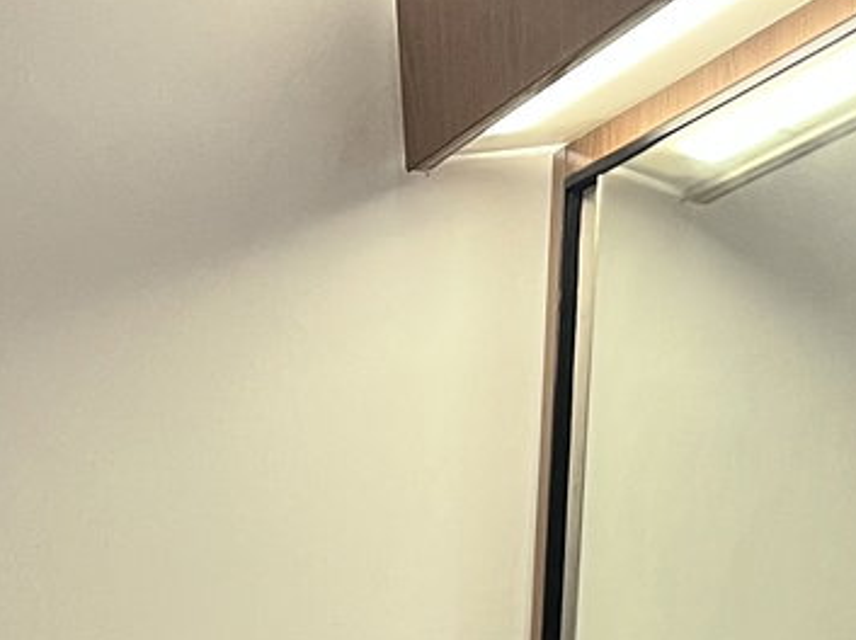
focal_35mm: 118
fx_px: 2915
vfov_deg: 11.2
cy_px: 1343
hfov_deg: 16.7
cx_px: 269
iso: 160
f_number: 1.6
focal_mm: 5.1
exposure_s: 1/50
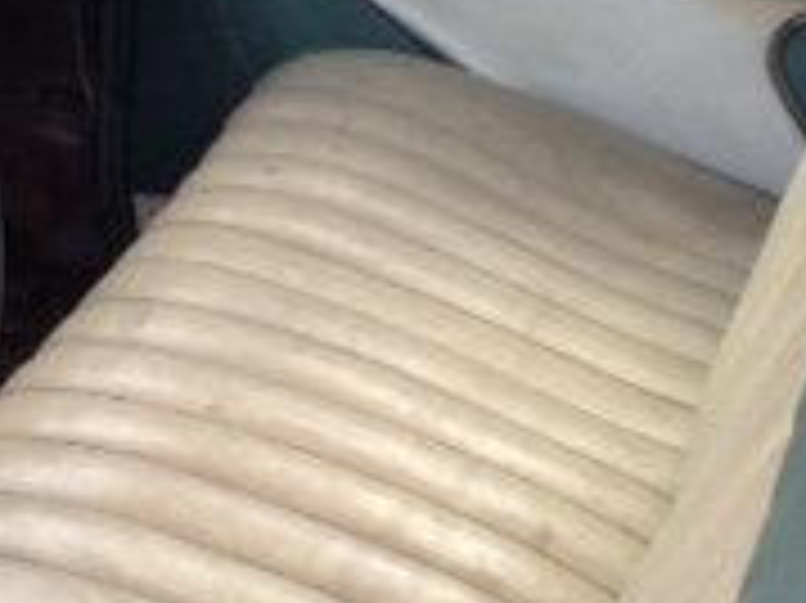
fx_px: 2909
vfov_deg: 11.8
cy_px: 328
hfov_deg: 15.7
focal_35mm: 125
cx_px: 212
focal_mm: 4.28
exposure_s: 1/120
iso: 64
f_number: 2.4
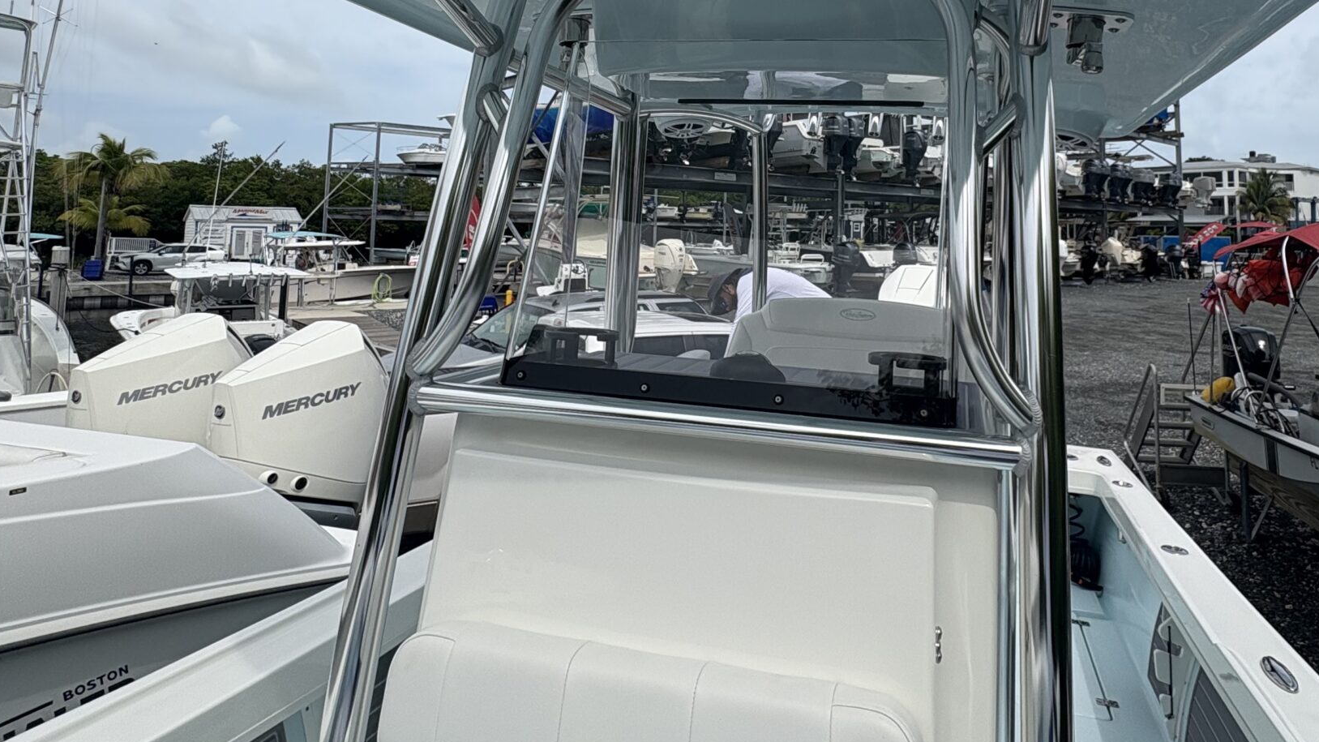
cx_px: 770
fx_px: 839
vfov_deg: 45.4
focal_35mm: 24
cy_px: 156
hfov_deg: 75.7
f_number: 2.2
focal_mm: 2.22
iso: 40
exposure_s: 1/2028
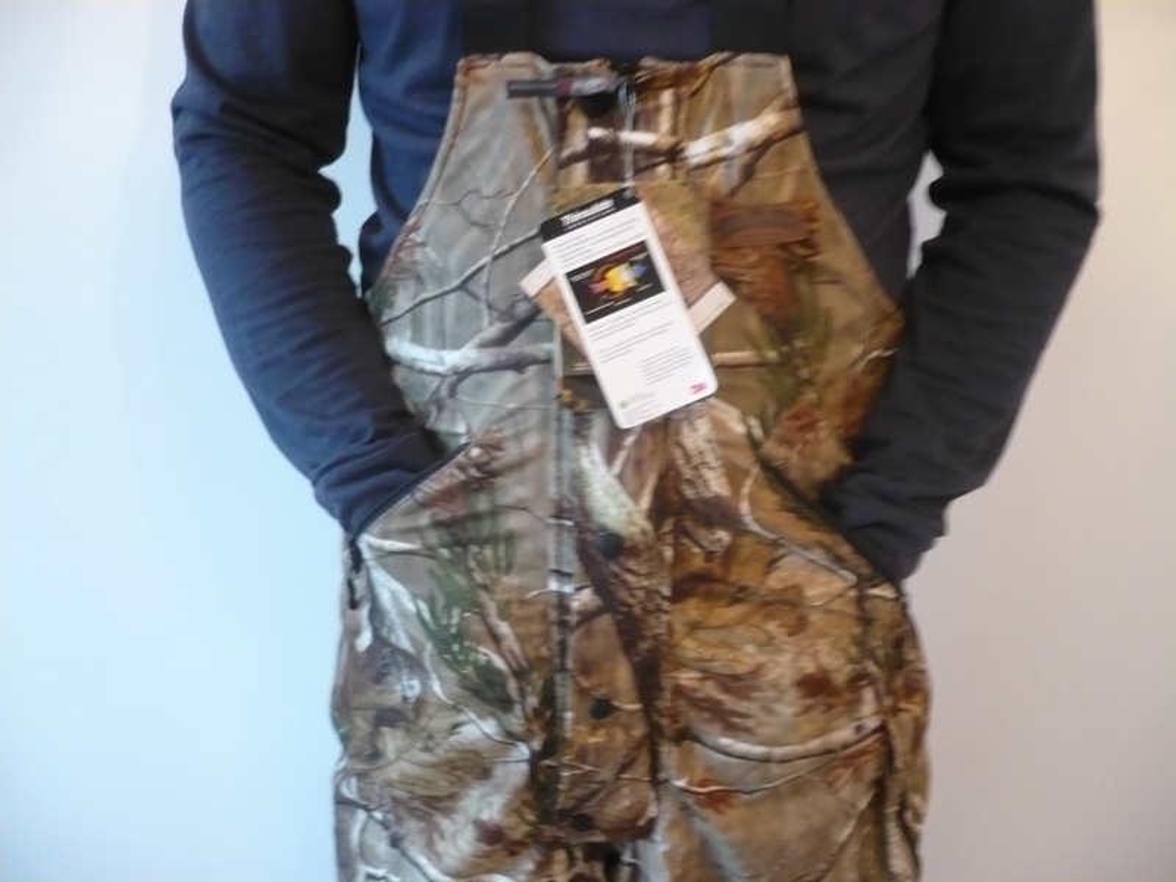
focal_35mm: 35
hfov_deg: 52.6
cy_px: 441
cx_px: 588
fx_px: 1189
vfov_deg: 40.7
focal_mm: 5.8
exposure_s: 1/8
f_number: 2.8
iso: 250
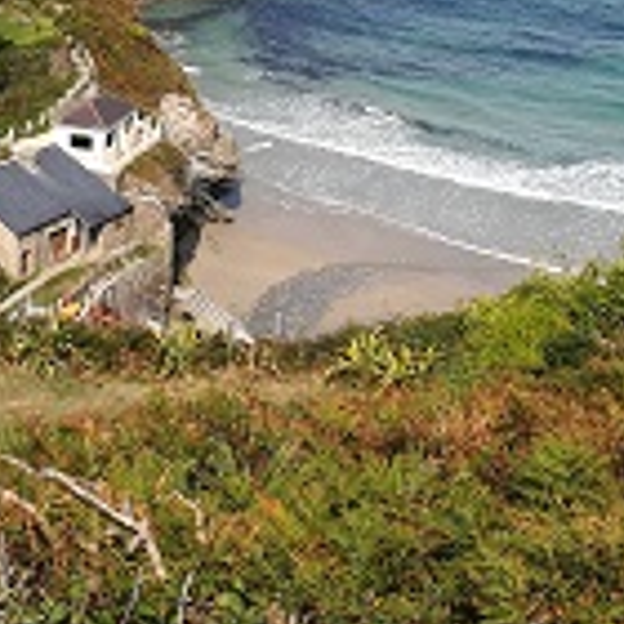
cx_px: 143
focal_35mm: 82
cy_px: -2
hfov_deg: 20.9
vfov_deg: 20.5
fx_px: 1672
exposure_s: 1/912
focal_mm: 3.83
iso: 50
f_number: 2.2
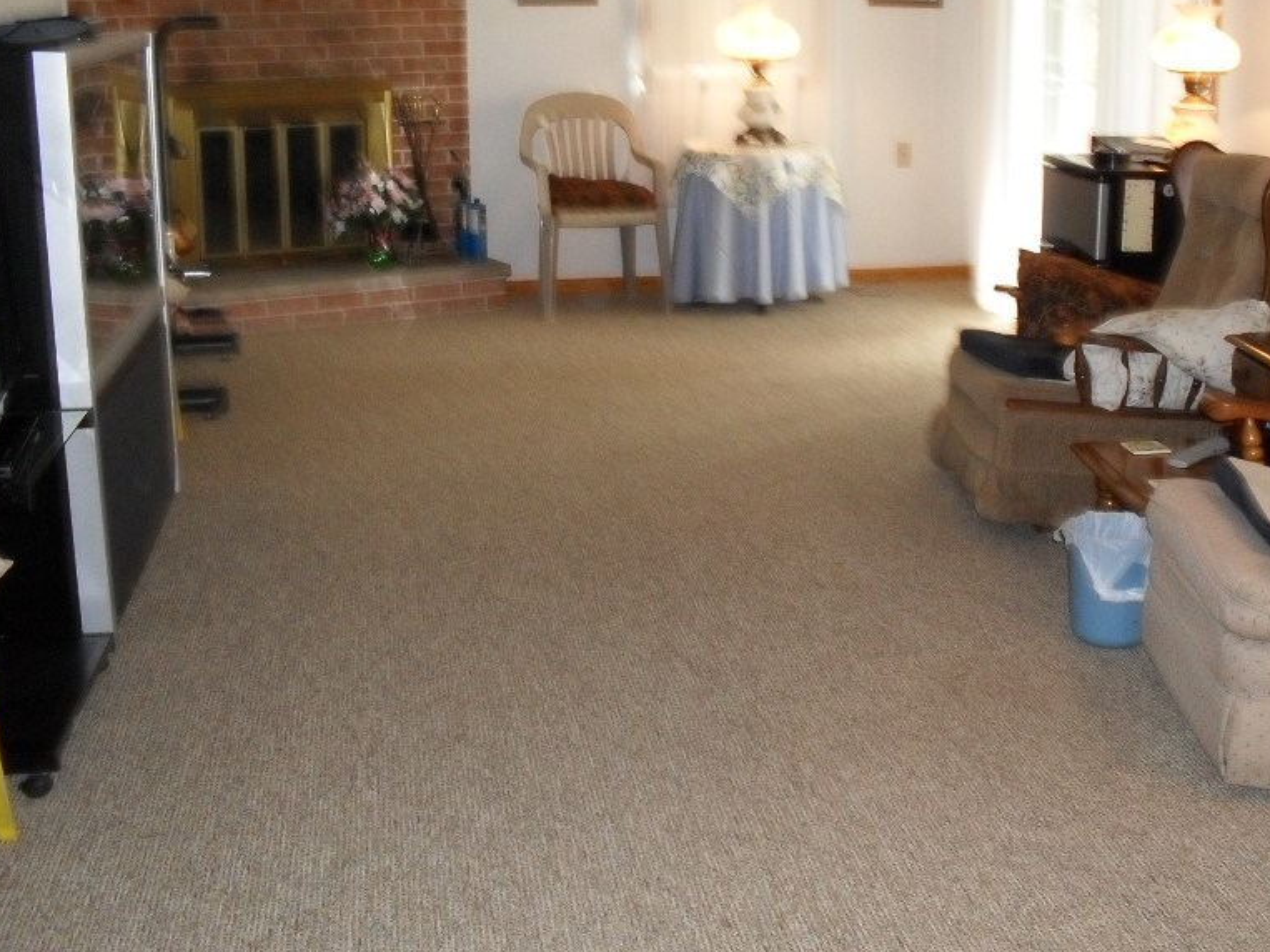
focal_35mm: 47
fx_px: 1724
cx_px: 834
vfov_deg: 30.8
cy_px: 393
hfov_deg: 40.0
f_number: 3.2
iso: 240
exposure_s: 1/45
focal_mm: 6.3
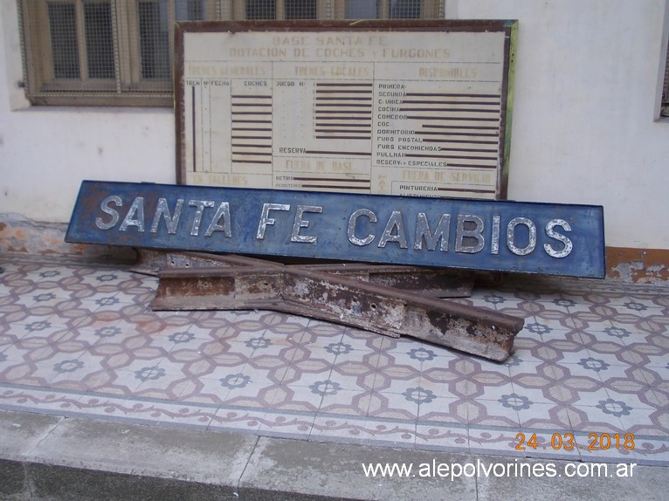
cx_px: 334
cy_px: 250
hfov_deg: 49.0
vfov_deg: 37.7
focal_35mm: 38
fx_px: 734
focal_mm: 5.3
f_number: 3.1
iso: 80
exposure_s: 1/100
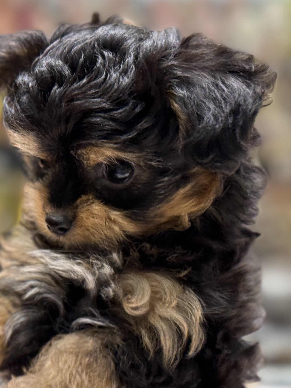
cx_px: -95
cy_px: 257
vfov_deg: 18.7
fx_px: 1177
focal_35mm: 105
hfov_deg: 13.5
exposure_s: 1/120
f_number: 1.78
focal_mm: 6.76
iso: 160
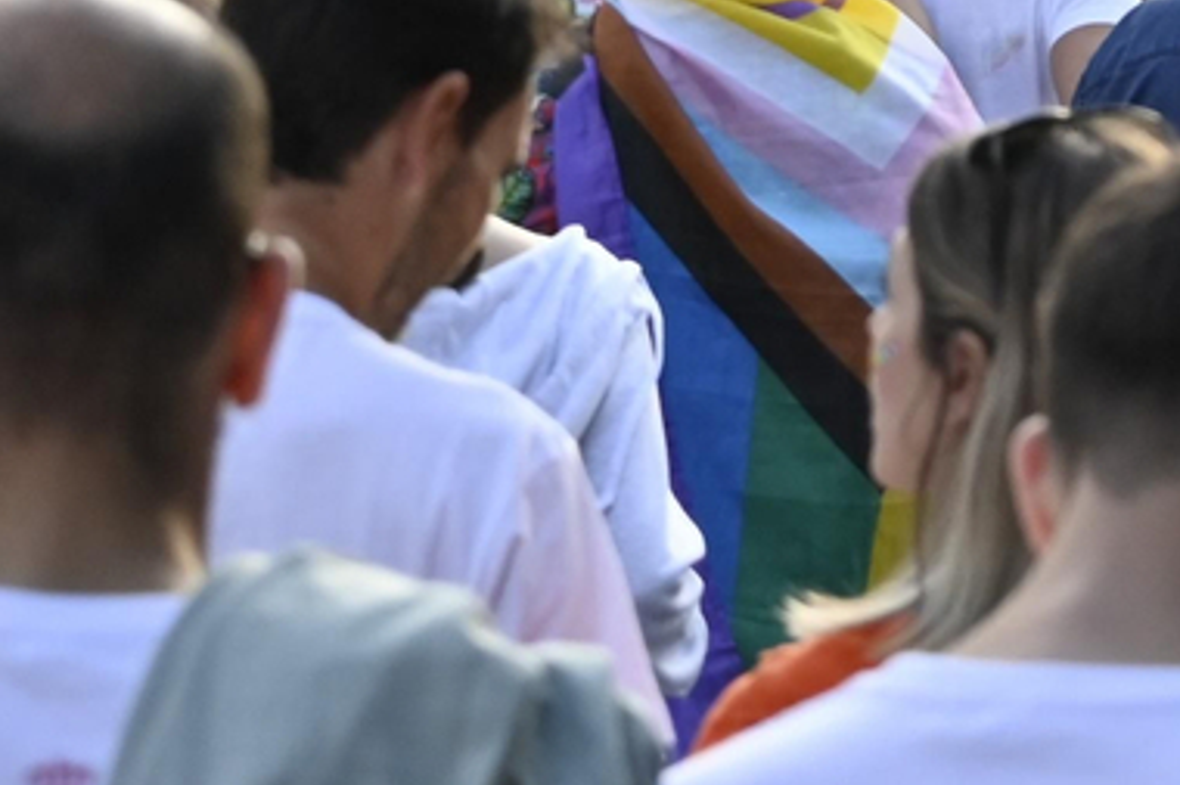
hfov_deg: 5.7
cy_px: -707
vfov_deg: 3.8
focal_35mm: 360
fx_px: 11798
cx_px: 1506
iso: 400
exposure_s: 1/320
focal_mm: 57
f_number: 5.6
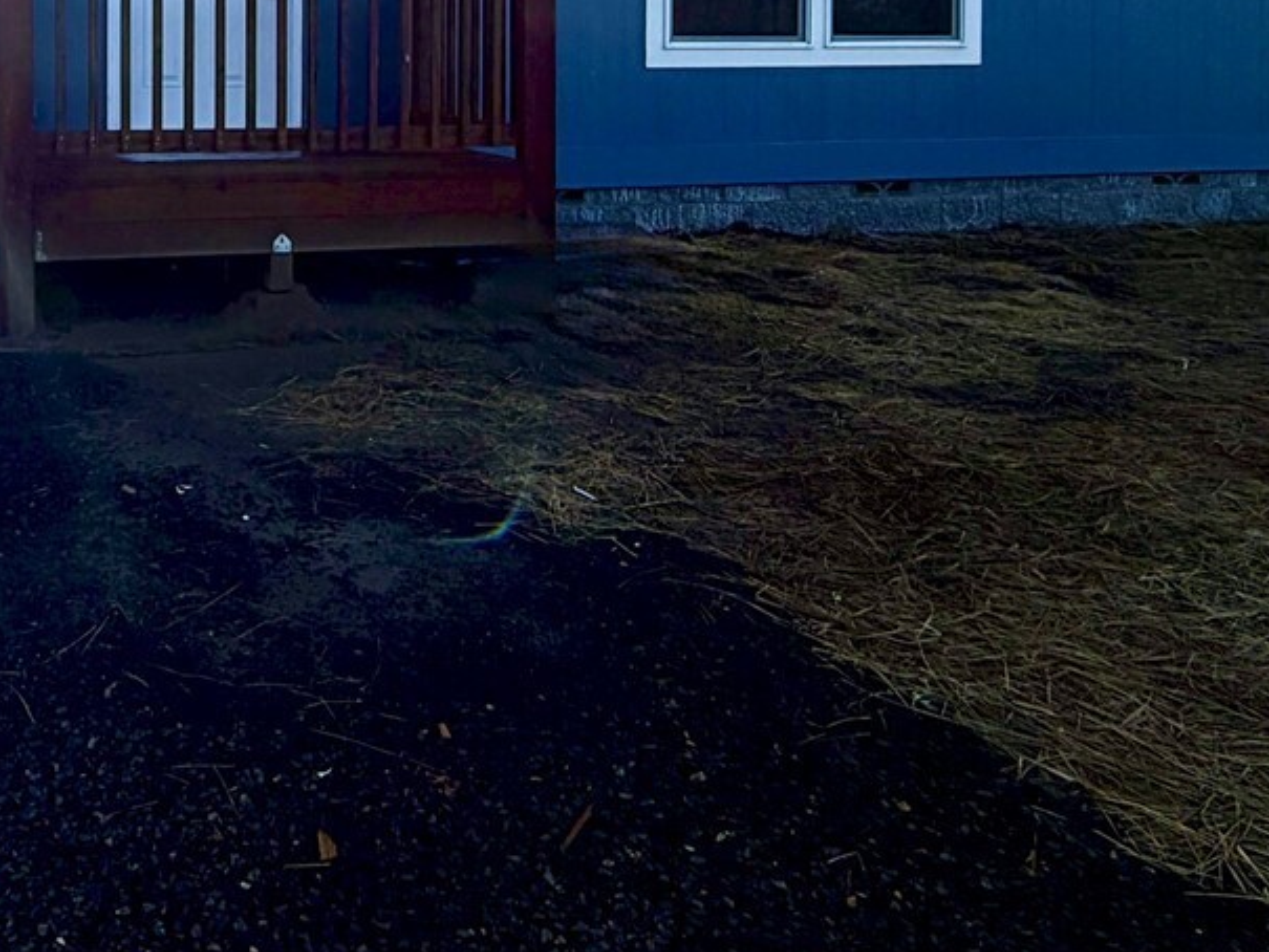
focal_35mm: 37
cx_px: 149
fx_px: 1357
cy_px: 48
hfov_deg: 45.8
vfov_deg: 35.7
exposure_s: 1/901
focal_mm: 2.22
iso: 20
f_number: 2.2
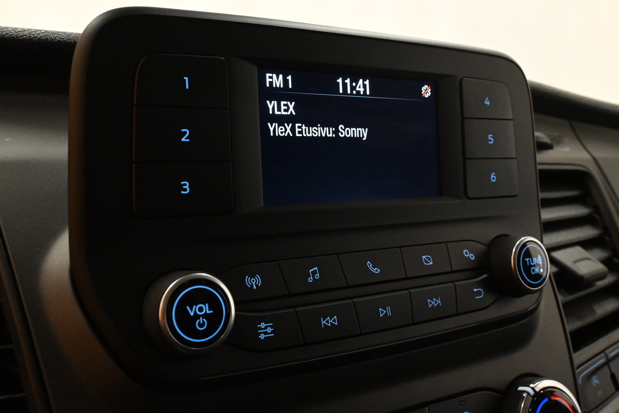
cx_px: 310
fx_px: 593
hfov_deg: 55.1
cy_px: 206
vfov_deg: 38.4
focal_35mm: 34
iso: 4500
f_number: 8
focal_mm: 23
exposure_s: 1/40
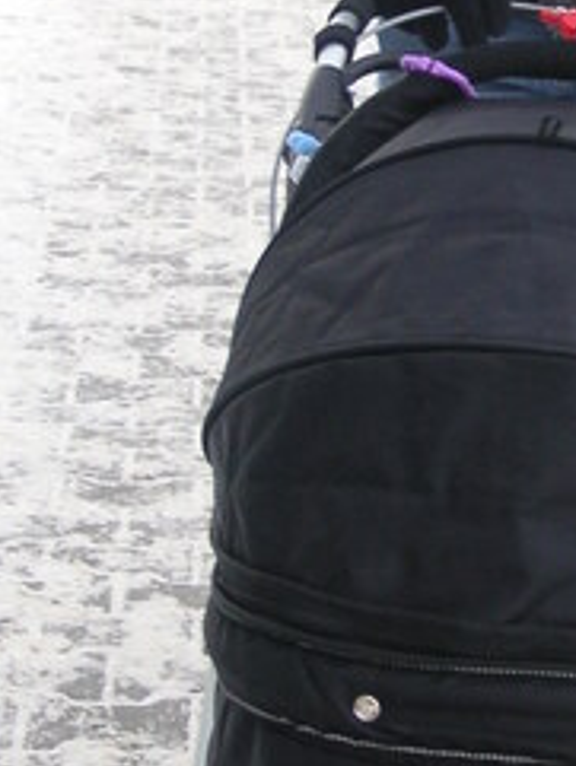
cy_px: 111
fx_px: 3015
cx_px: 595
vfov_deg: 14.4
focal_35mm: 136
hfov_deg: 10.8
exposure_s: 1/45
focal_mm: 6.9
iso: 50
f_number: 3
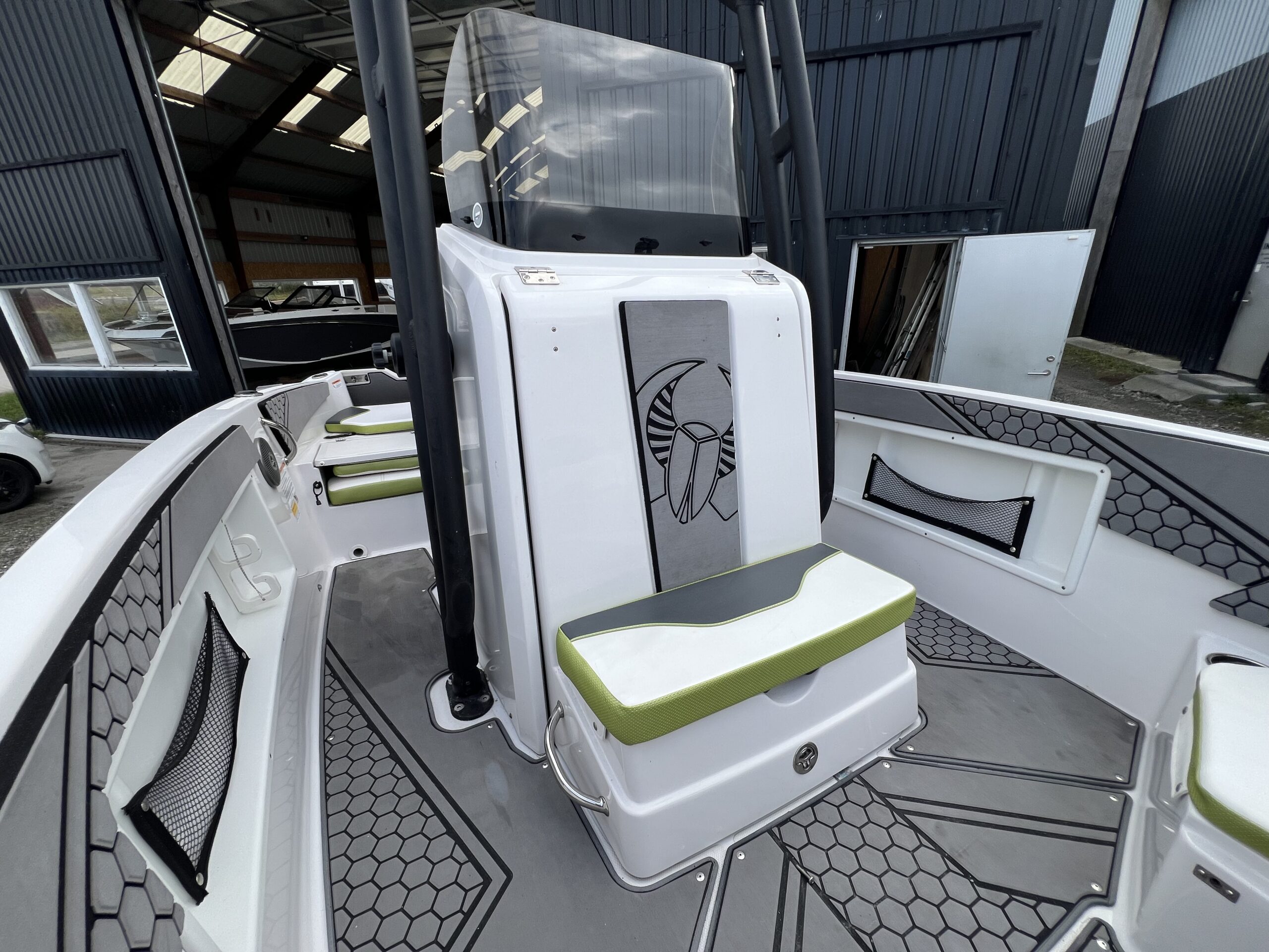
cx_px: 634
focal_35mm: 13
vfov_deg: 89.9
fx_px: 477
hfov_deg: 106.2
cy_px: 476
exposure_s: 1/633
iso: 32
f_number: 1.8
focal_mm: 1.57
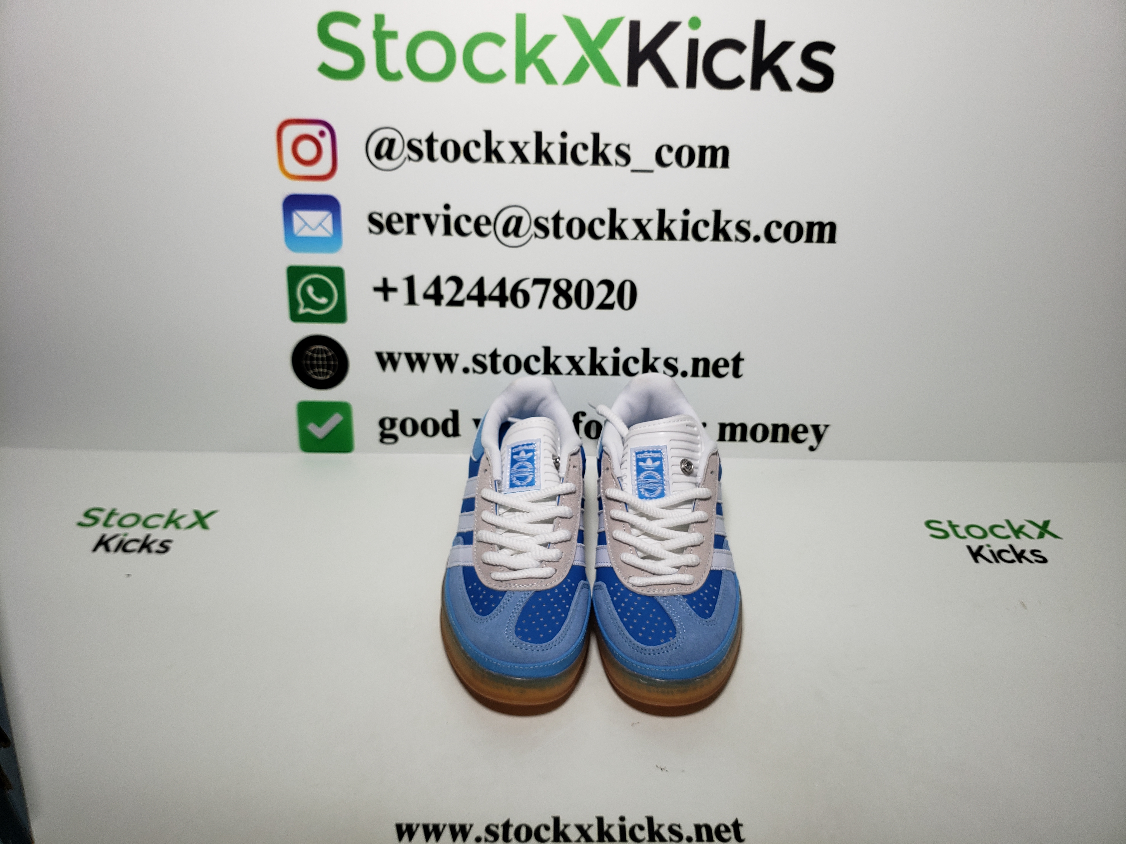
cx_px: 563
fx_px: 846
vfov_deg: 53.1
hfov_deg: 67.3
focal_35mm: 26
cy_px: 422
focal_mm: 4.3
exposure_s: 1/572
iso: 50
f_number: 1.5
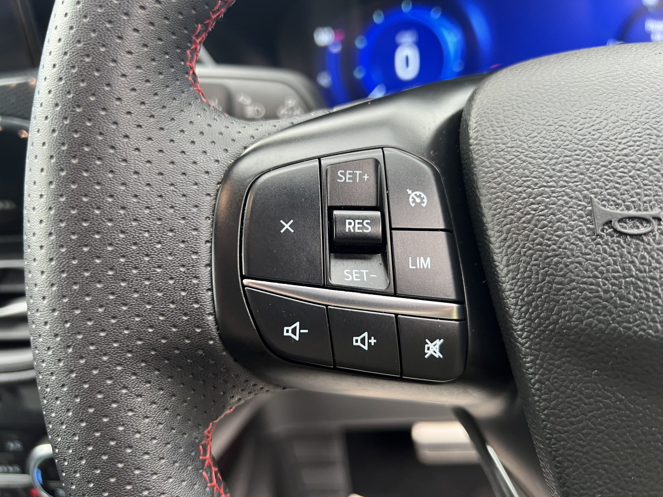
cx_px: 332
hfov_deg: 67.3
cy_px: 248
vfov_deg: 53.1
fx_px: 498
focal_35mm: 26
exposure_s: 1/51
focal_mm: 5.7
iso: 125
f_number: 1.5
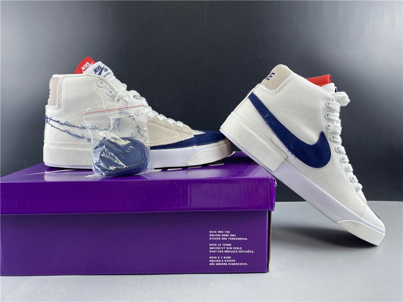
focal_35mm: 26
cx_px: 202
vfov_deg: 53.1
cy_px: 151
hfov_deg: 67.3
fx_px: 303
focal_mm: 4.25
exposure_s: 1/100
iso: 100
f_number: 1.8
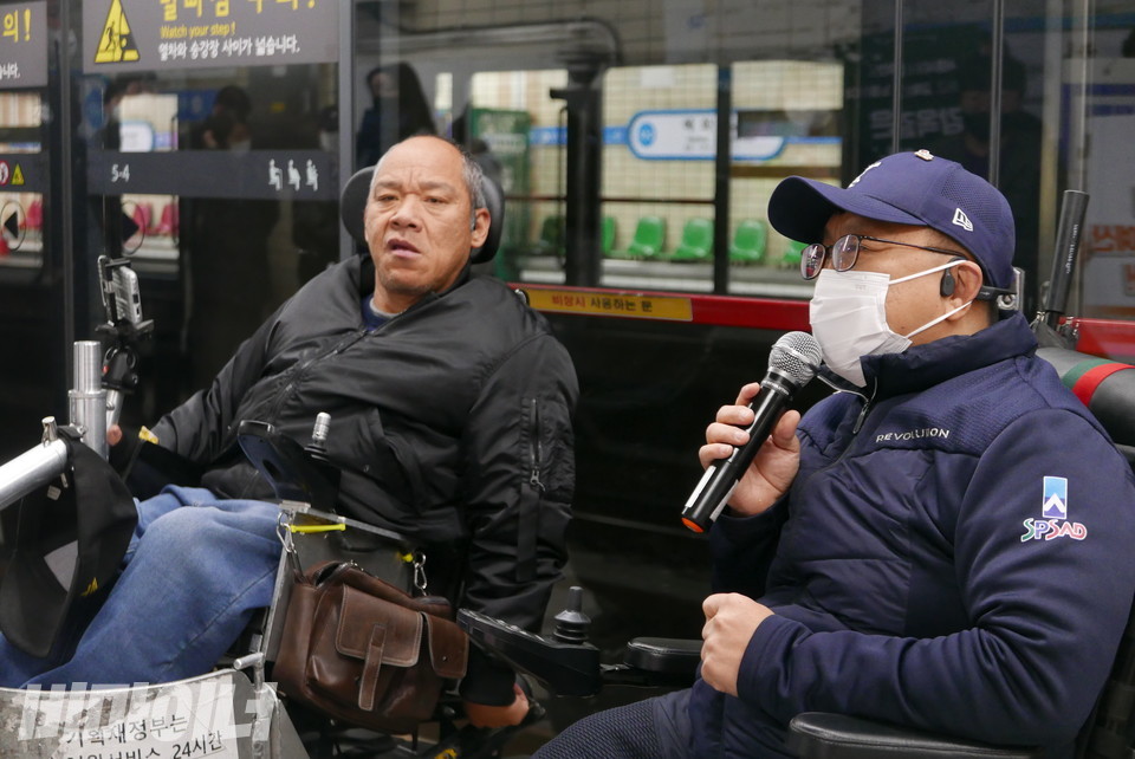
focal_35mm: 62
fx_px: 1956
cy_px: 380
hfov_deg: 32.4
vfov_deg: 22.0
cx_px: 568
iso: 1600
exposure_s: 1/100
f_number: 2.8
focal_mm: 28.2
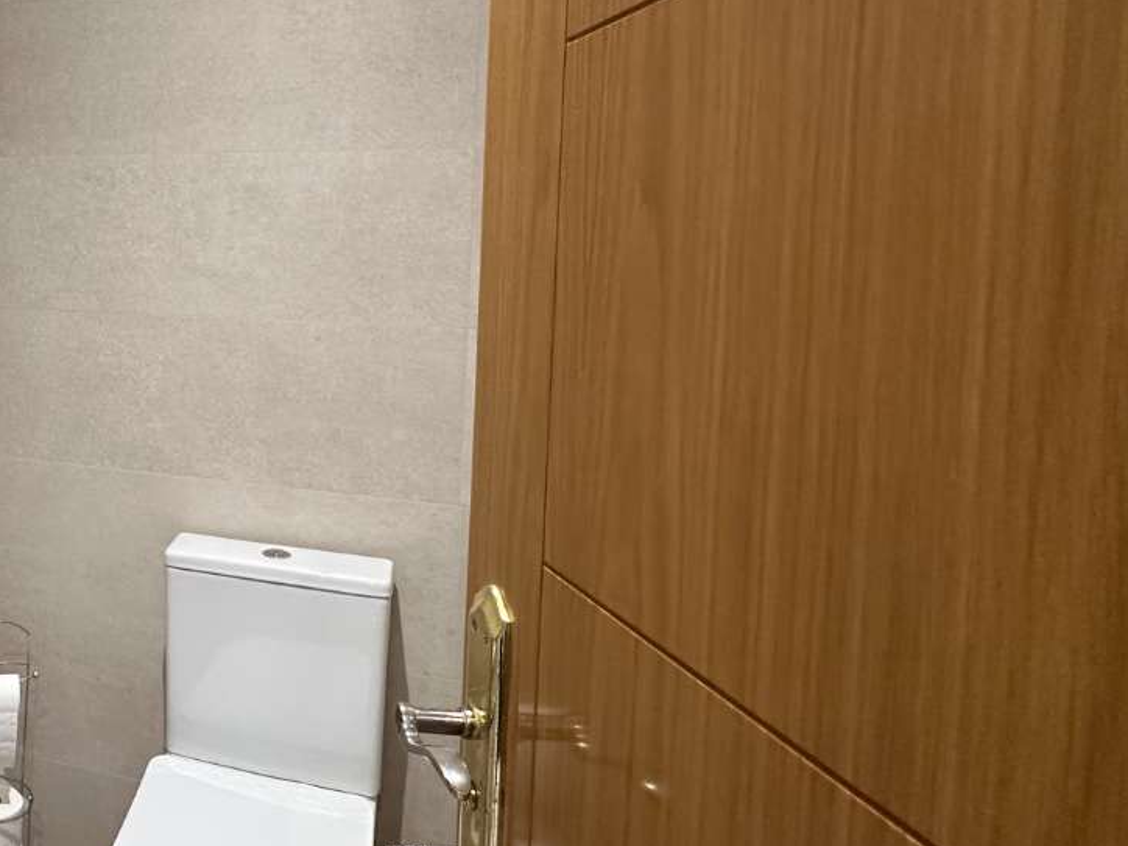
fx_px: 945
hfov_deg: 51.6
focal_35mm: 29
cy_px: 295
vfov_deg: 47.6
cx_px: 44
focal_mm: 2.22
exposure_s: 1/50
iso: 160
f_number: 2.2
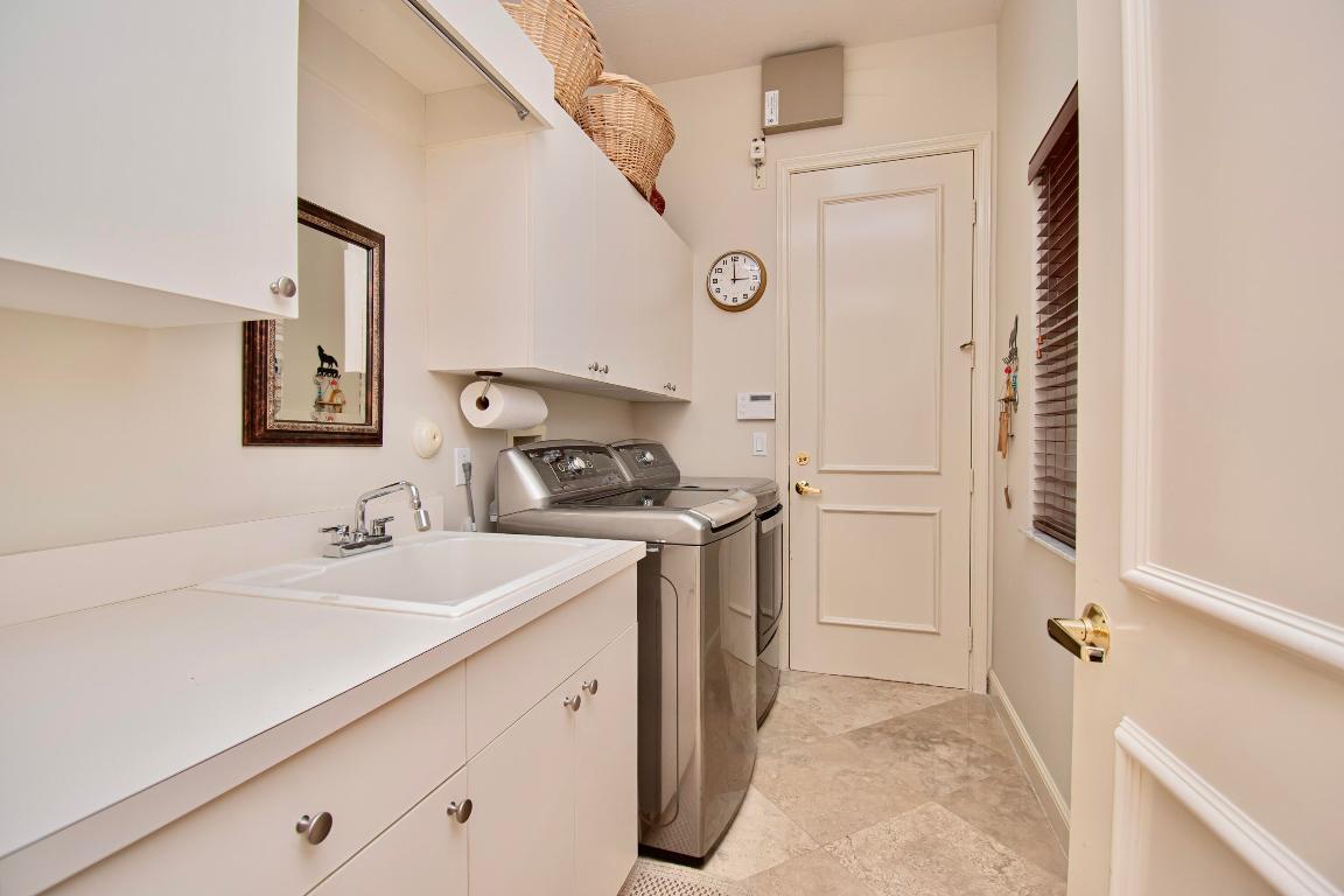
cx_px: 672
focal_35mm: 15
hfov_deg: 100.4
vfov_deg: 77.3
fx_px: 560
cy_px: 448
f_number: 5
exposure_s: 1/100
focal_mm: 10
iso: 800
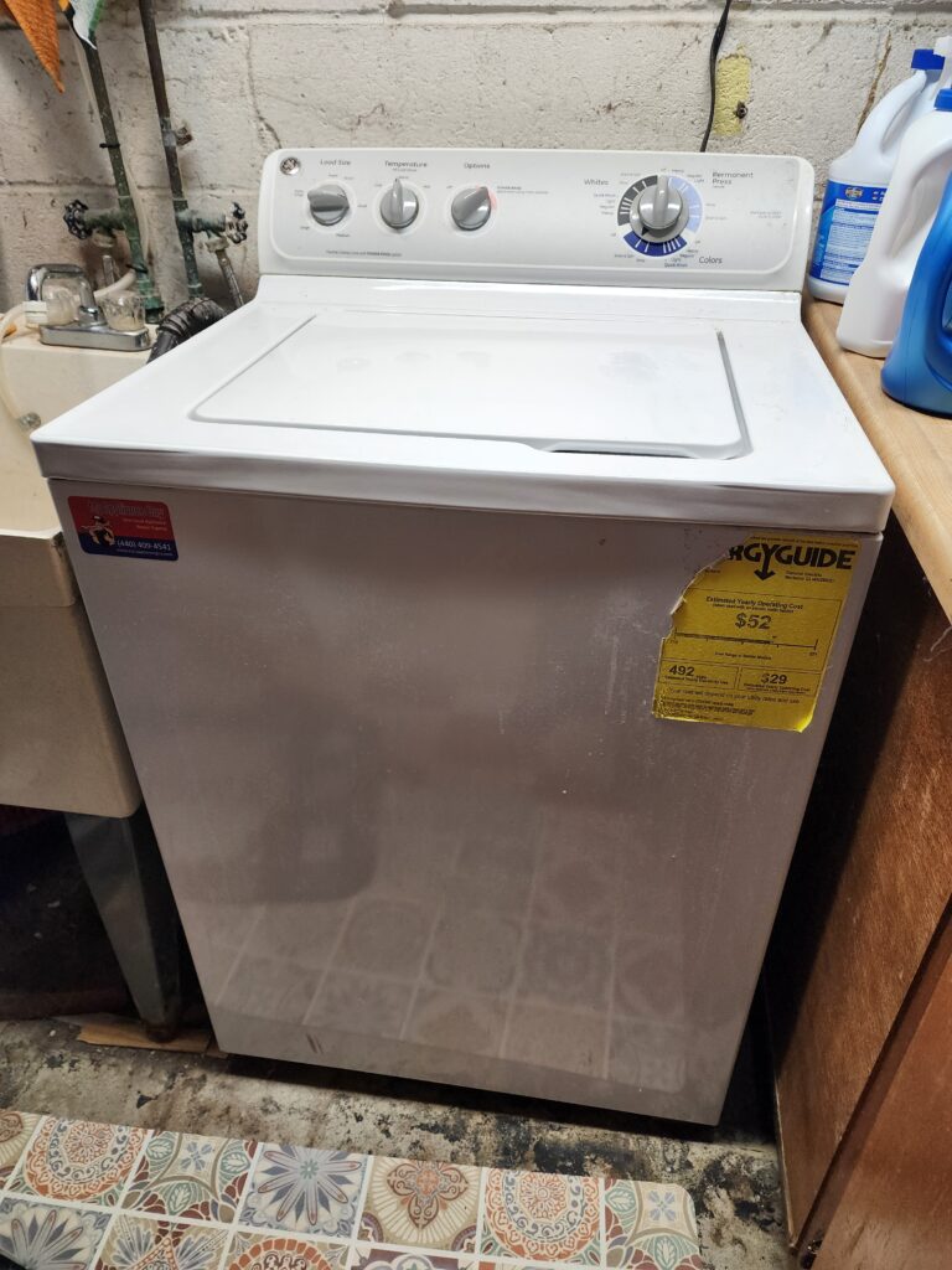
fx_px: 843
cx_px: 476
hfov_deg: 58.9
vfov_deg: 73.9
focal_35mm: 23
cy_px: 635
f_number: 1.8
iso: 160
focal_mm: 6.4
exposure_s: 1/120
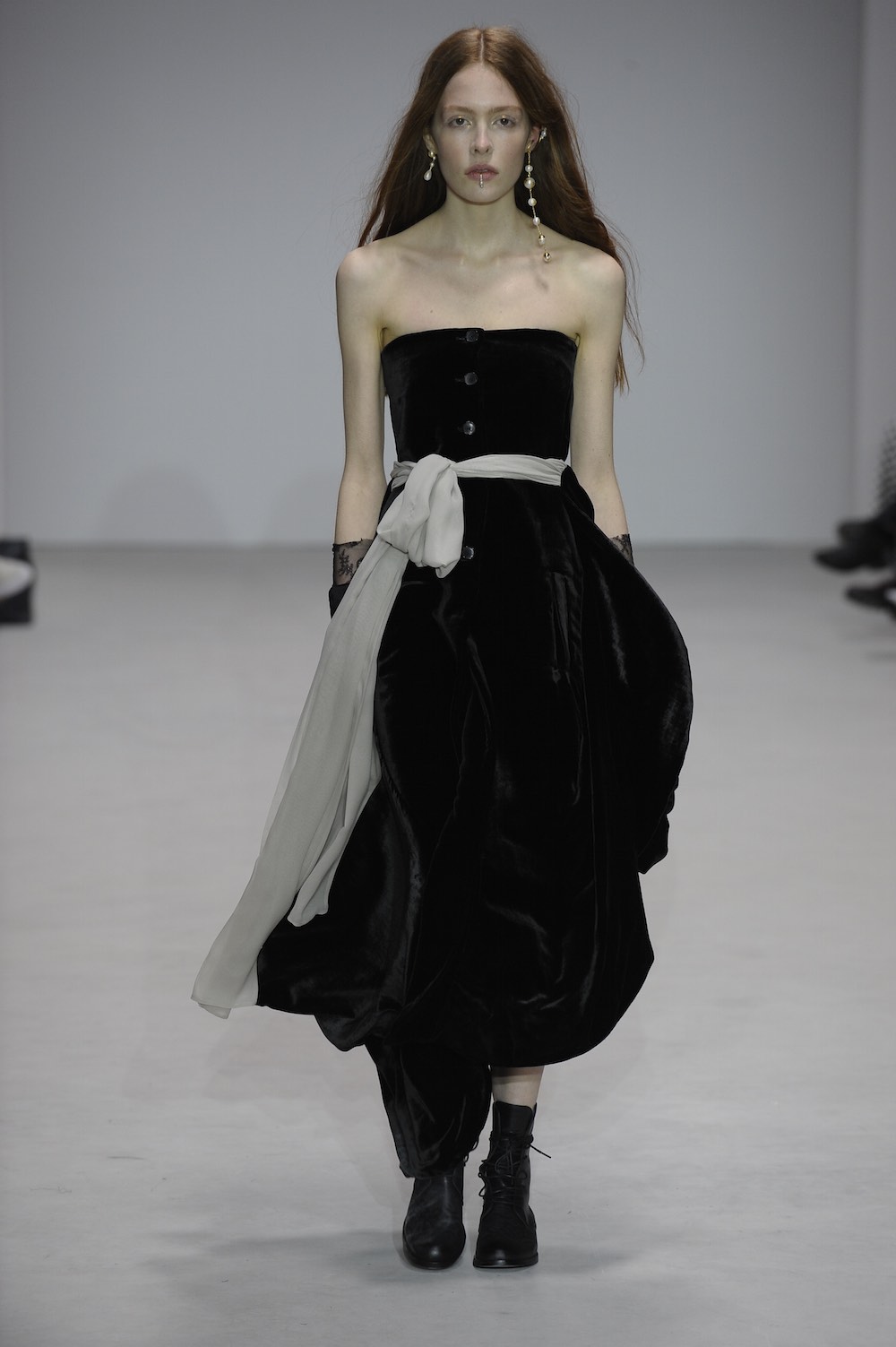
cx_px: 448
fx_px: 7103
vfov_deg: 10.8
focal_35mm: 190
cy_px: 674
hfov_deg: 7.2
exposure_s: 1/500
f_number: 4.5
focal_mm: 190
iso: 1000
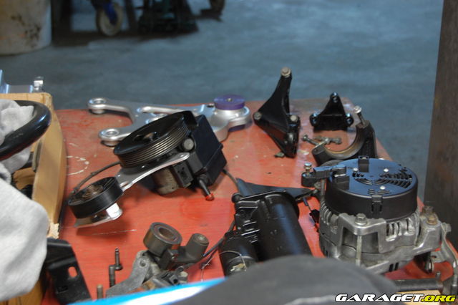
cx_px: 229
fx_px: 915
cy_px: 152
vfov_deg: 18.9
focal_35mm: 72
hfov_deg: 28.1
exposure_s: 1/8
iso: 800
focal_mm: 48
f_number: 5.6
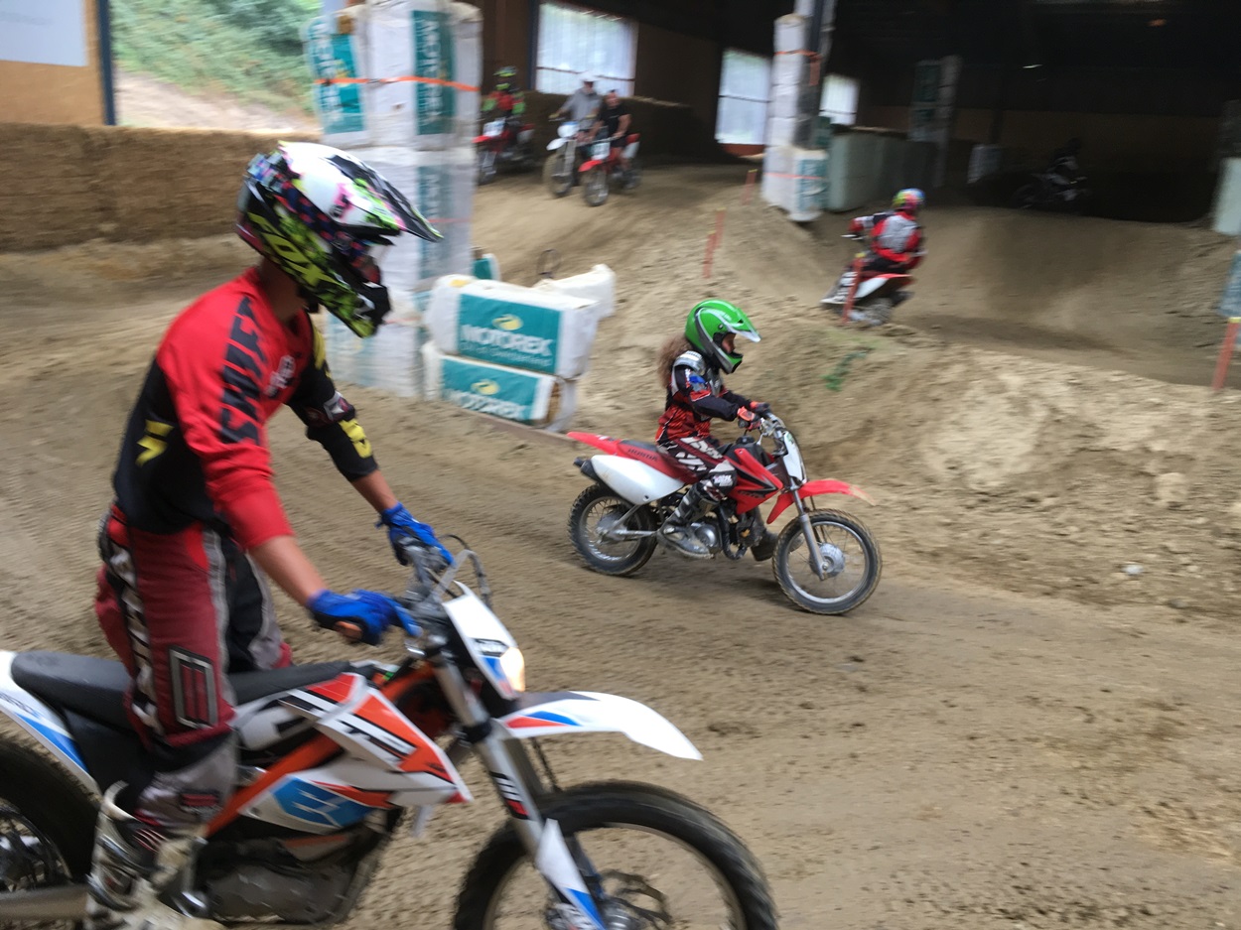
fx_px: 1039
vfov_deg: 48.2
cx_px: 620
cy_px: 465
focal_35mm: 29
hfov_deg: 61.7
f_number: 2.2
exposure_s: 1/100
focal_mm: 4.15
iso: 40
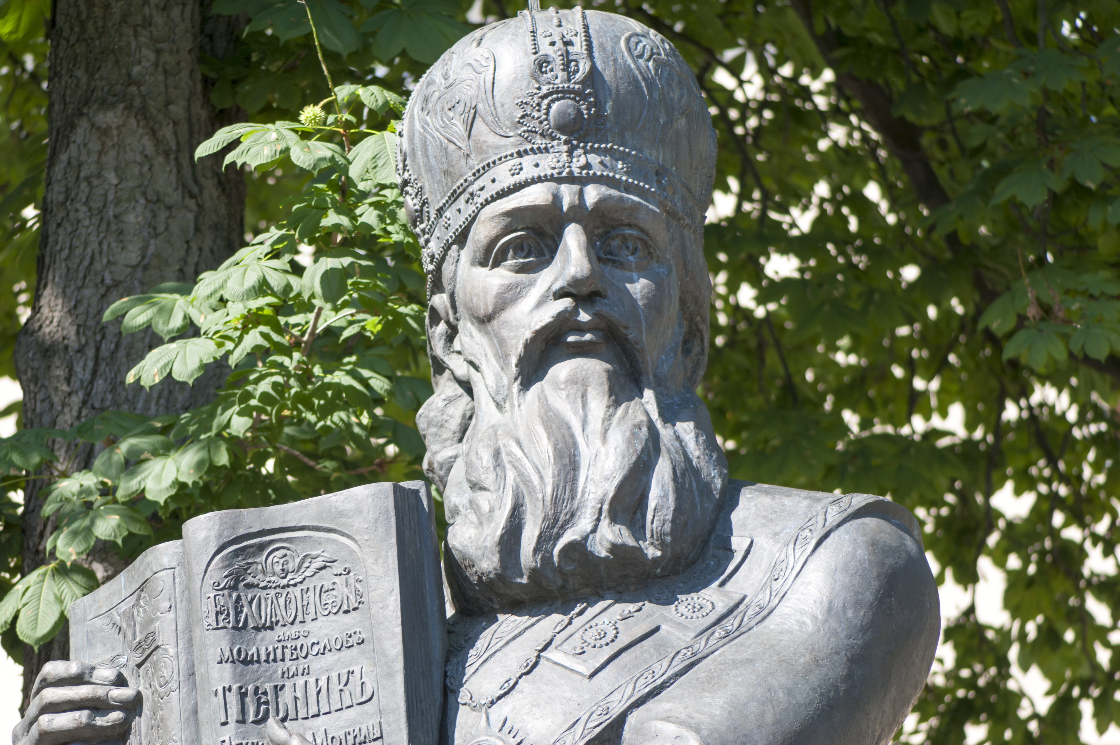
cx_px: 560
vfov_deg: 6.5
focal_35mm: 210
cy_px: 372
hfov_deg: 9.8
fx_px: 6529
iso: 200
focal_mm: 210
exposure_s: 1/320
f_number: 5.6
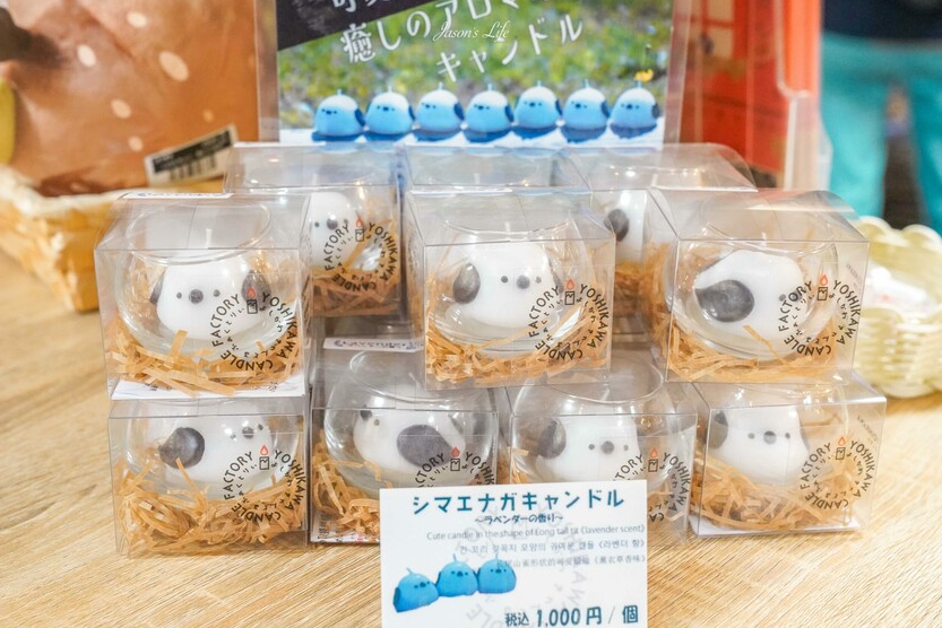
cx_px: 472
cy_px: 314
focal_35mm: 52
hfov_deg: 38.2
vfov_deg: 26.0
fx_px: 1361
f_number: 5.6
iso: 10000
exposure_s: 1/60
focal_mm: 51
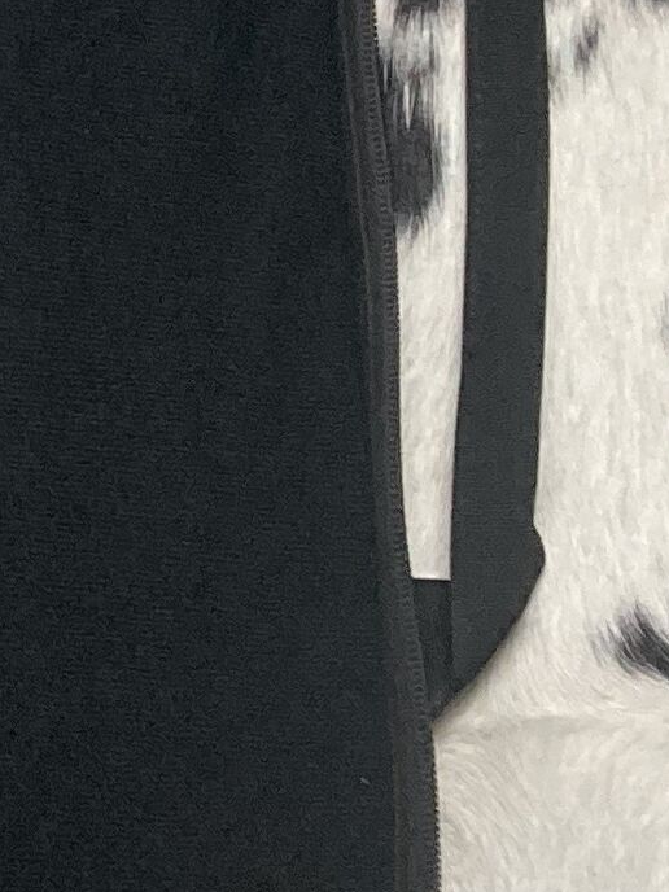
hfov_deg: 8.3
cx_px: -904
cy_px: 202
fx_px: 4226
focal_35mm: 164
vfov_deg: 12.0
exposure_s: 1/60
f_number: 1.8
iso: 160
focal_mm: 3.99
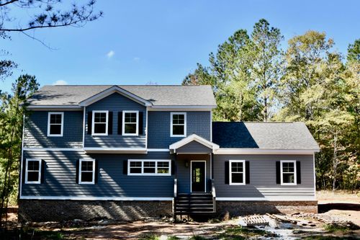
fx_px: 360
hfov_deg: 53.1
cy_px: 120
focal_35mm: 36
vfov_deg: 36.8
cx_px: 180
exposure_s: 1/250
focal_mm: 24
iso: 200
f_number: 8
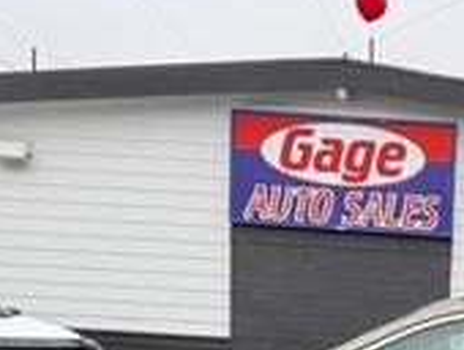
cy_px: 481
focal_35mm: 71
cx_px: 505
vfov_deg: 18.9
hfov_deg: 25.5
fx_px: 953
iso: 64
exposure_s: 1/274
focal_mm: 6.76
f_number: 1.78
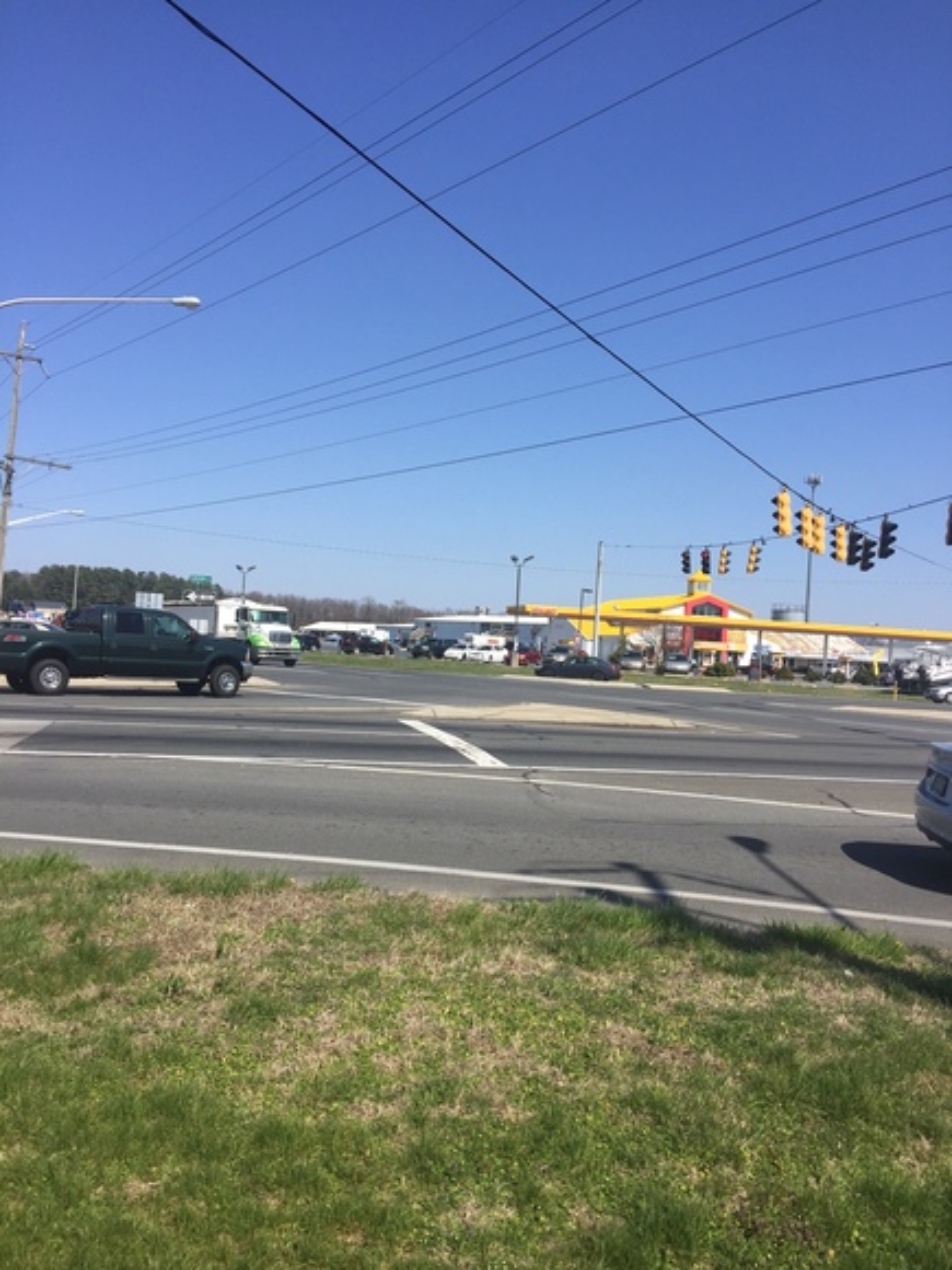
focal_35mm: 29
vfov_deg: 61.7
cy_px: 635
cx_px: 476
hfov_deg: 48.2
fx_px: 1063
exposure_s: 1/2198
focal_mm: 4.15
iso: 32
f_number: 2.2
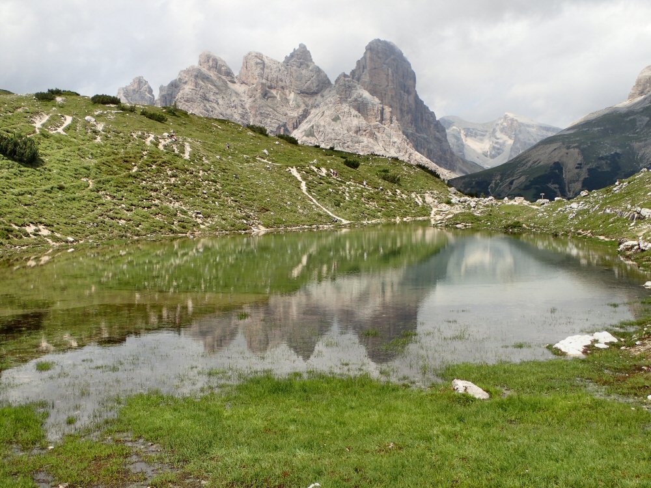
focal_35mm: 46
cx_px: 326
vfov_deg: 31.5
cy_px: 244
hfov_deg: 41.2
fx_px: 865
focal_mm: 8.41
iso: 100
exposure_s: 1/500
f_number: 4.5
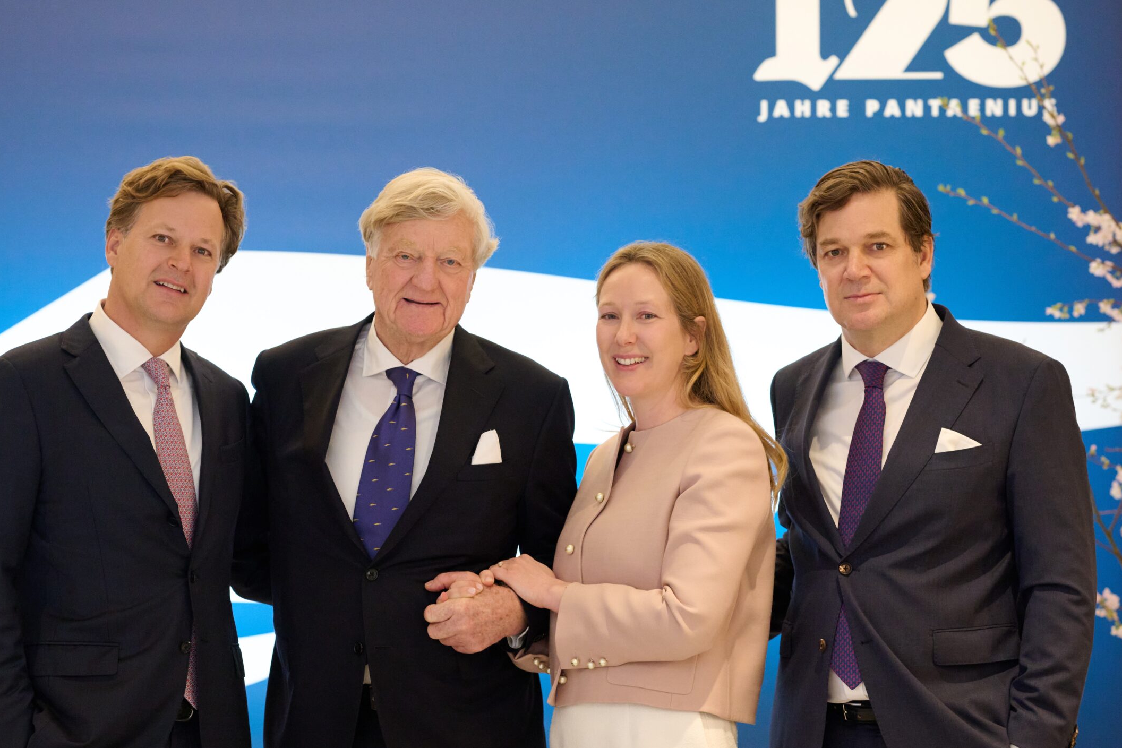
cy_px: 368
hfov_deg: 19.8
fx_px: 3210
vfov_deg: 13.3
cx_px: 499
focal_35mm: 103
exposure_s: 1/100
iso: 3200
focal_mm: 85
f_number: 4.5
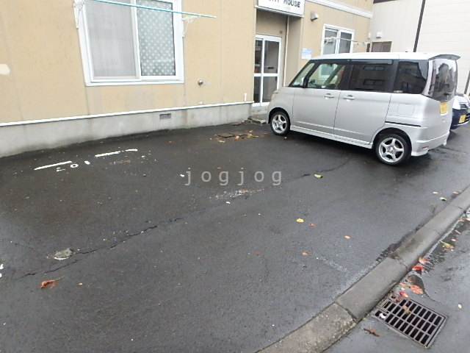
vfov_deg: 63.4
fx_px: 285
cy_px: 176
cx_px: 235
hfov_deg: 79.0
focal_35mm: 21
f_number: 3.5
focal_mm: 3.7
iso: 800
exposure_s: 1/320
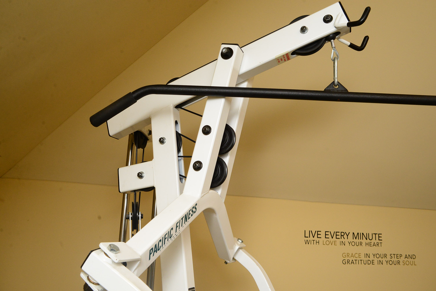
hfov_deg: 60.3
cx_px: 218
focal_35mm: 31
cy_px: 146
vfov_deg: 42.4
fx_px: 376
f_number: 9
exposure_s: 1/160
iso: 2500
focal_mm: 31
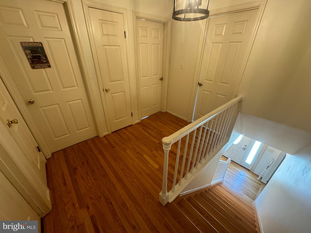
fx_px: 126
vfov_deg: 85.7
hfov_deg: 102.1
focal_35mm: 14
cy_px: 116
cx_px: 156
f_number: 2.2
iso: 400
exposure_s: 1/60
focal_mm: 2.22
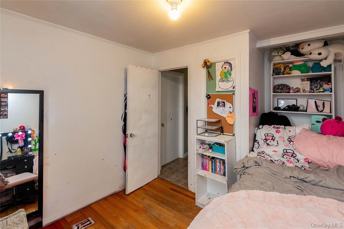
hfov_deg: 100.4
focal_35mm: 15
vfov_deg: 77.3
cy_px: 114
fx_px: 143
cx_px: 172
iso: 2800
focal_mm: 10
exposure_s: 1/60
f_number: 5.6
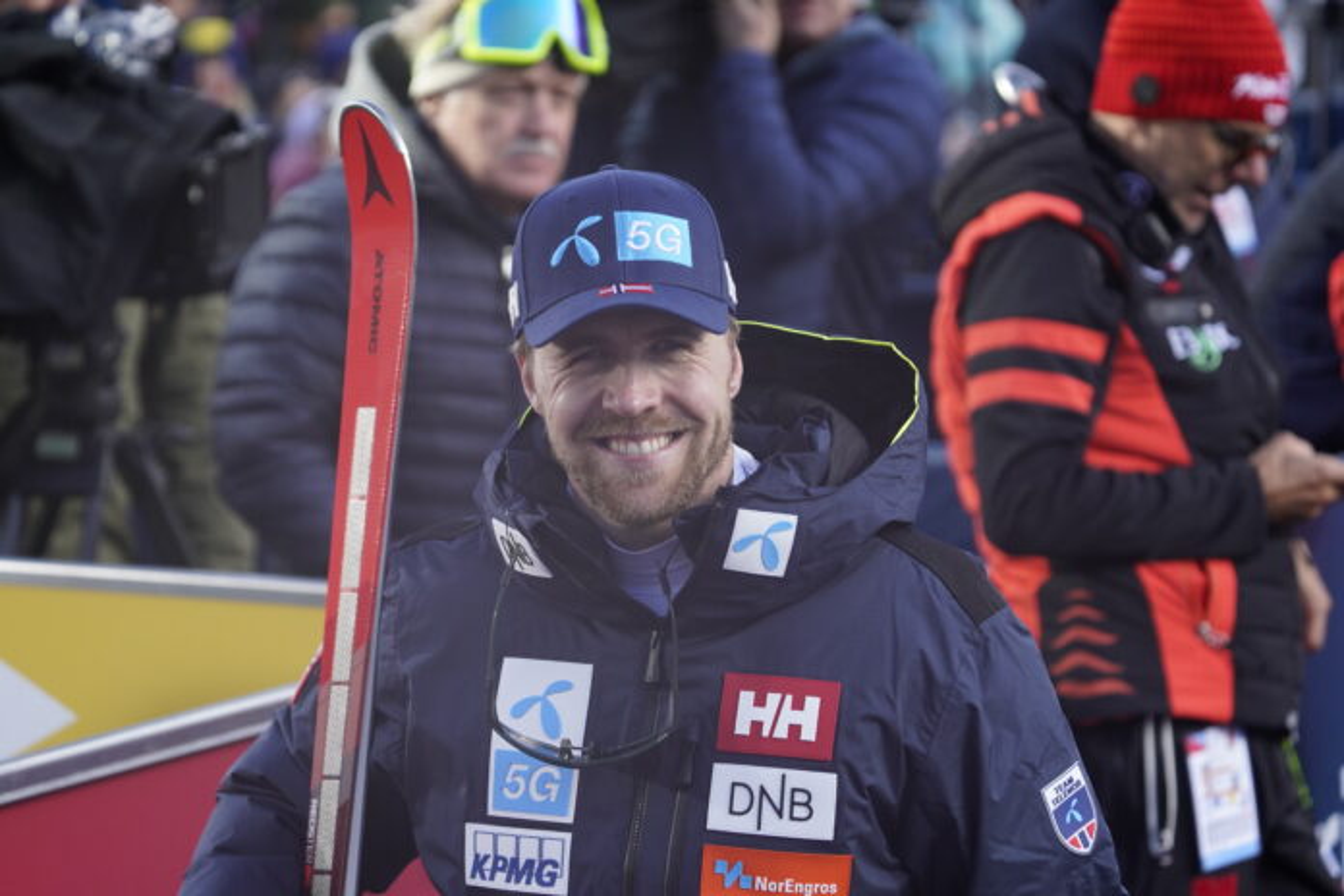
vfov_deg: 6.9
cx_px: 672
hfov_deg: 10.3
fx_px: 7466
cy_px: 448
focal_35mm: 200
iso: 1600
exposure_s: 1/1600
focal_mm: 200
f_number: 6.3
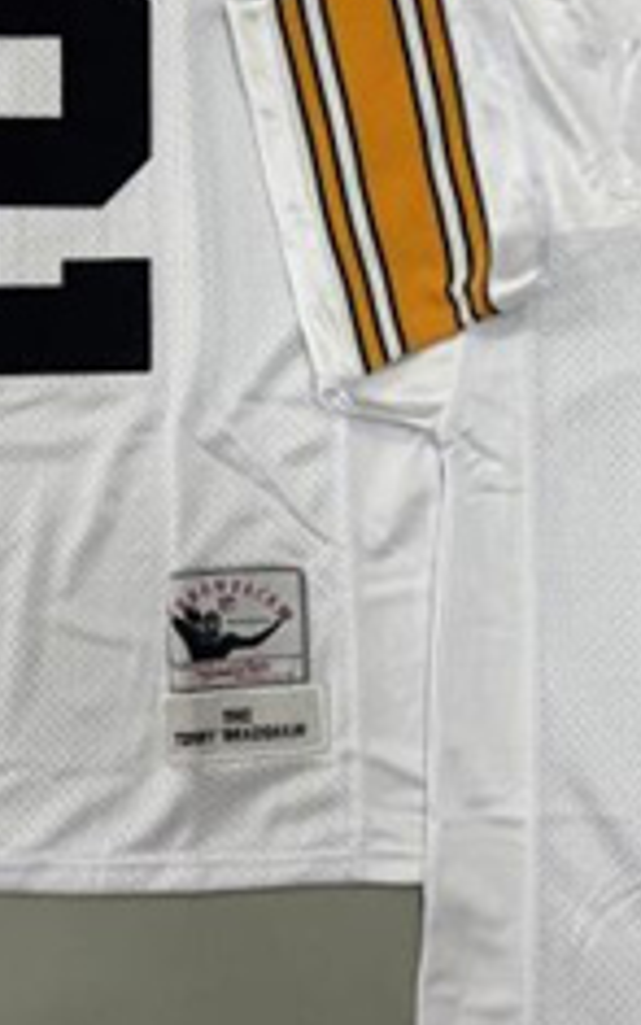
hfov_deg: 19.9
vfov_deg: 31.4
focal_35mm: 65
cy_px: 393
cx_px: 453
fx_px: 1816
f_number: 1.78
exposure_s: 1/100
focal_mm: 6.76
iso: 125
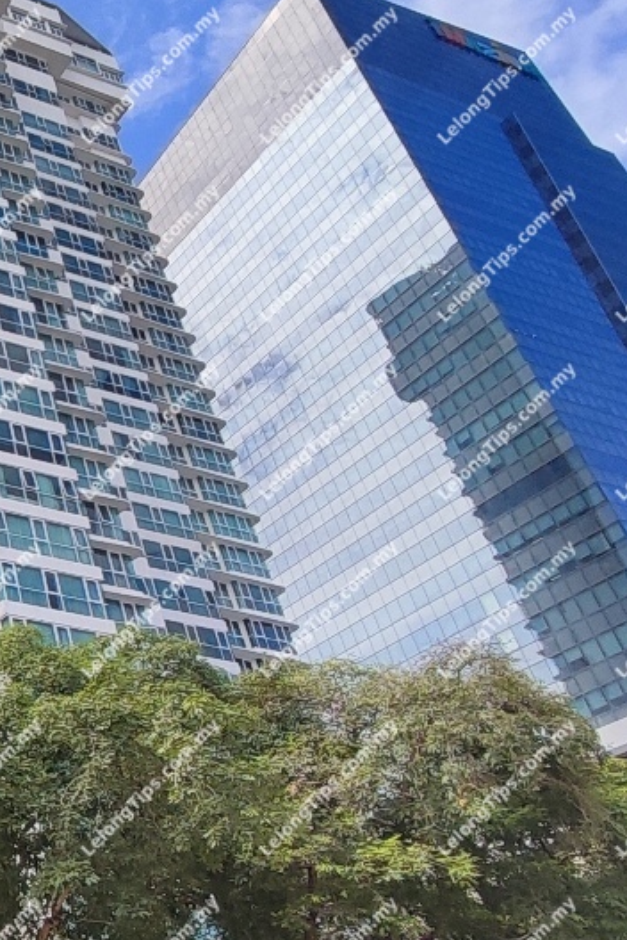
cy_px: 456
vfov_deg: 49.5
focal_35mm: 39
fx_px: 1019
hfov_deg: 22.9
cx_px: -441
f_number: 2.2
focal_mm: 1.65
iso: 50
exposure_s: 1/1401
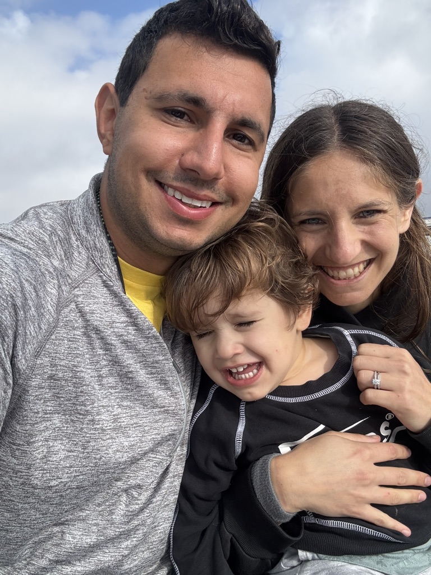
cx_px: 216
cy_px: 288
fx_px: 498
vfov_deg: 60.0
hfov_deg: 46.8
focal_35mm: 30
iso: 25
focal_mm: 2.69
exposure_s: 1/981
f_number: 1.9
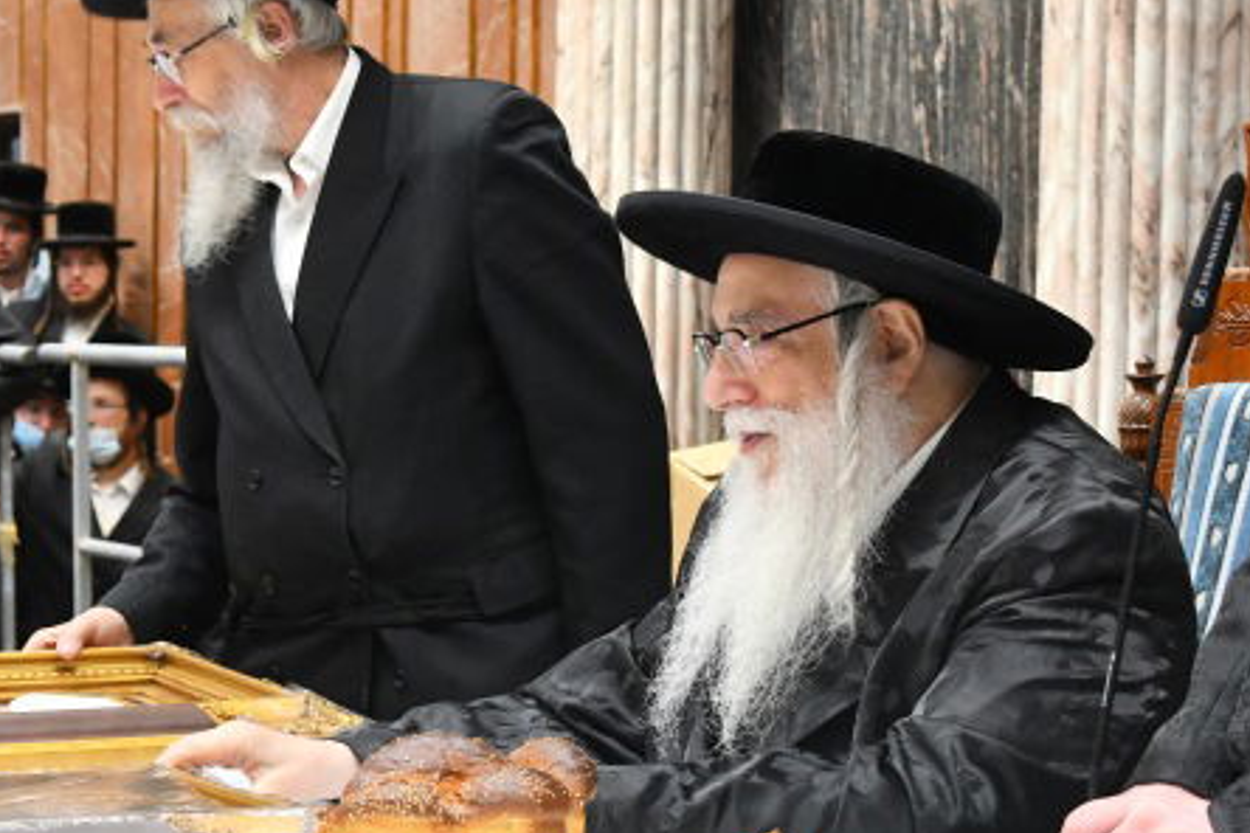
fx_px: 3680
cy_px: 438
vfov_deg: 12.9
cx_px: 101
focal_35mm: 106
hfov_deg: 18.9
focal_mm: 46
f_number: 5.6
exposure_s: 1/100
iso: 1600
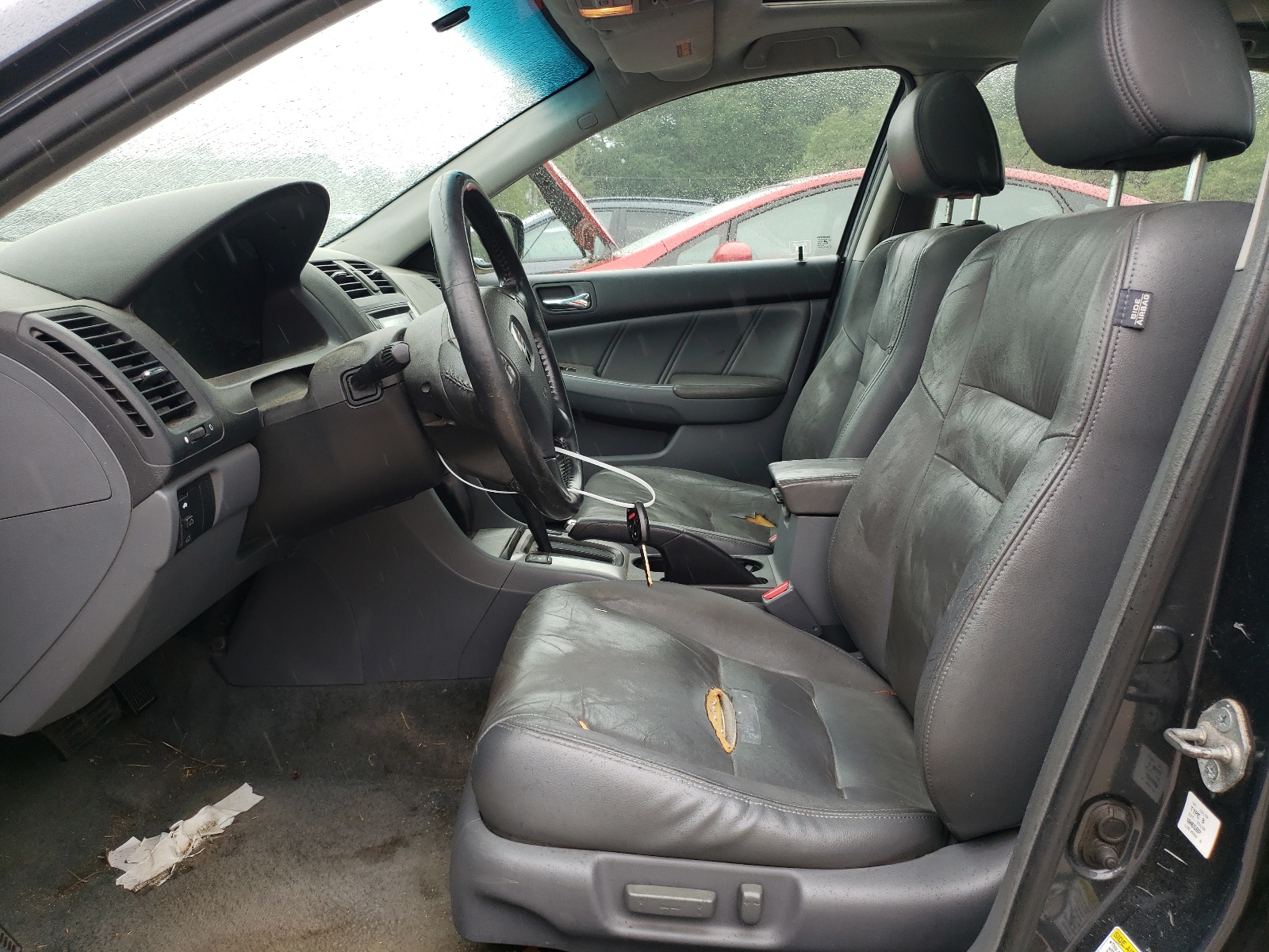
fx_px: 953
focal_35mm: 26
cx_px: 634
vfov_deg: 53.1
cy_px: 476
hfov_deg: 67.3
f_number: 1.5
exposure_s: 1/222
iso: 50
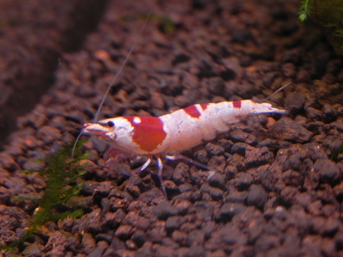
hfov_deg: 18.7
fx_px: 1040
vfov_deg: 14.1
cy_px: 128
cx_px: 172
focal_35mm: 105
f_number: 4
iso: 200
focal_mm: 18.8
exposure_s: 1/13.6
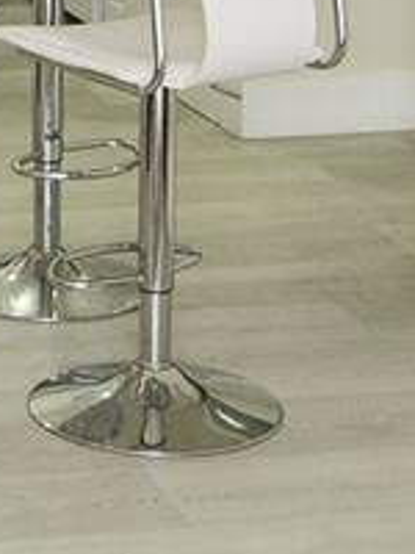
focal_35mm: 138
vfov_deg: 14.2
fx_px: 2206
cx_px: -213
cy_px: 66
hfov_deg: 10.4
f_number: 1.8
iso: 64
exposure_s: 1/60
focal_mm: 5.4
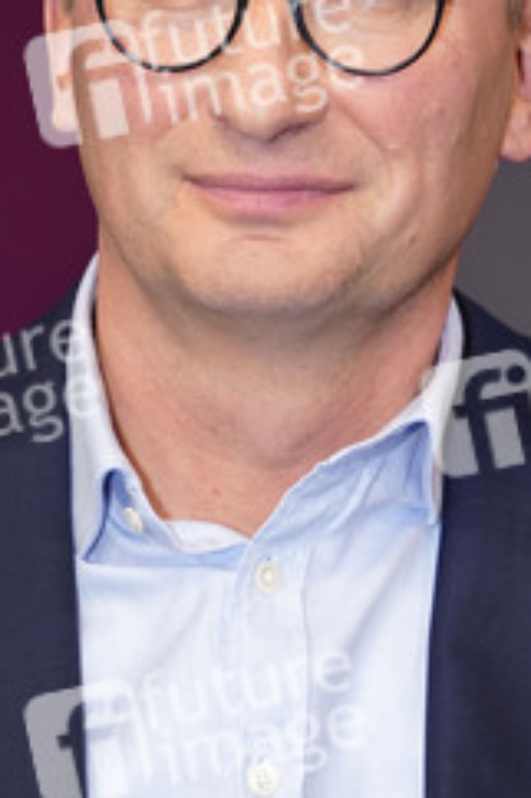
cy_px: 234
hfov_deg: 8.6
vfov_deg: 12.9
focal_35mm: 159
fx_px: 3523
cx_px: 290
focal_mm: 96
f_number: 5.6
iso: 2000
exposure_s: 1/160
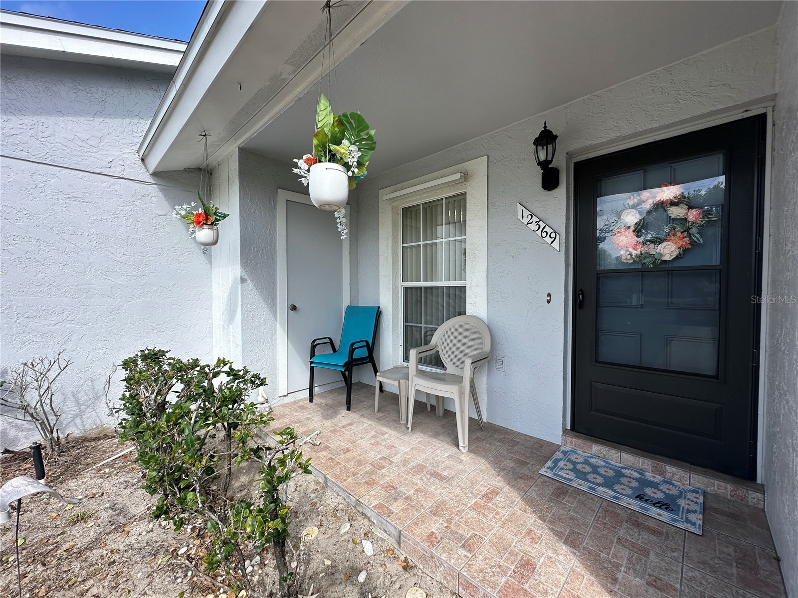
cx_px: 399
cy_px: 299
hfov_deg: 102.1
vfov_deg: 85.7
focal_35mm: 14
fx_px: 323
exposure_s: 1/861
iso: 40
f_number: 2.2
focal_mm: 2.22
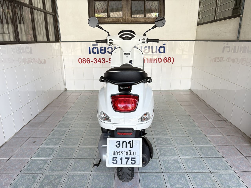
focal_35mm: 26
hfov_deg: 67.3
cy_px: 94
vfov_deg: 53.1
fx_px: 189
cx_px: 126
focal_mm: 5.96
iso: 125
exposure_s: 1/96
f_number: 1.6
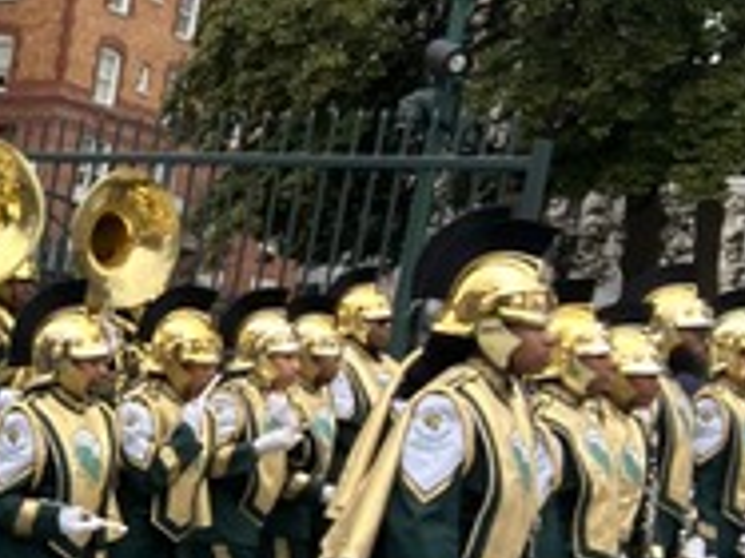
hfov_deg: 24.5
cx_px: -227
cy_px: 534
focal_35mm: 69
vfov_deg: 20.7
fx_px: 1484
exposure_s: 1/121
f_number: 2.2
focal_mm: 2.71
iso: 25
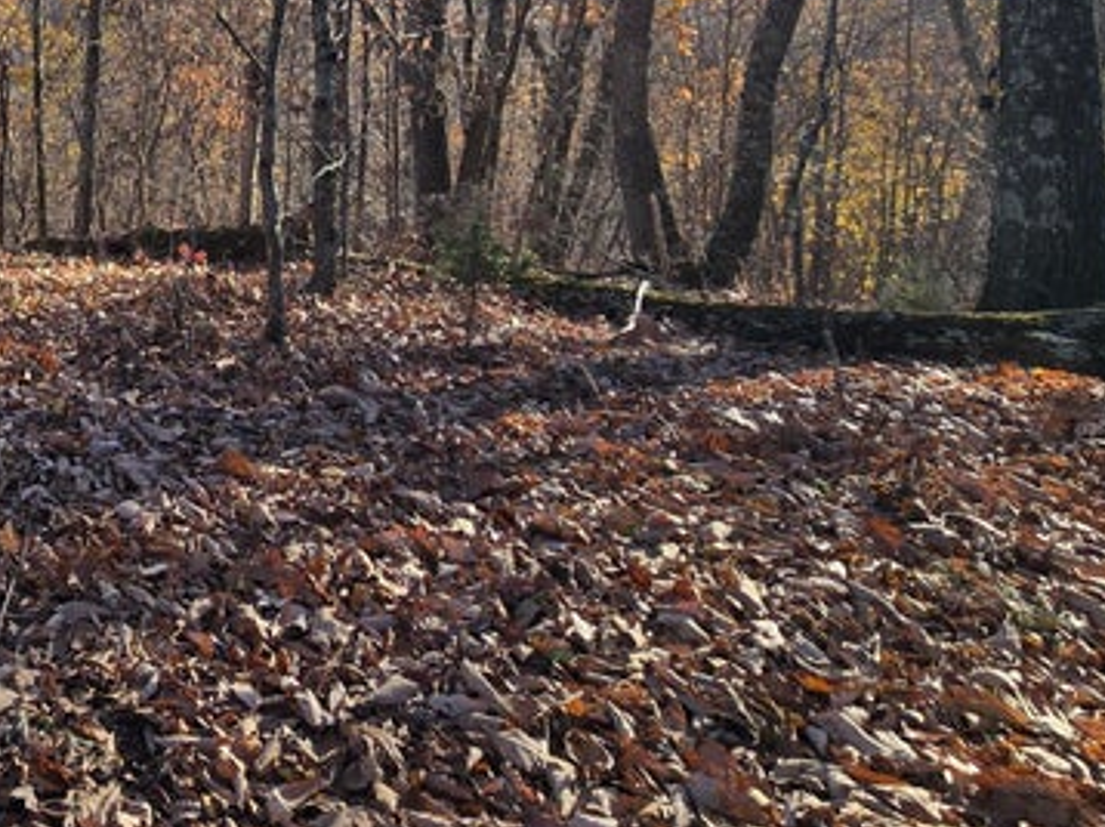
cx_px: -79
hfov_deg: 45.6
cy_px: 56
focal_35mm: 31
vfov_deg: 41.2
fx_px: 989
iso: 50
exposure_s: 1/758
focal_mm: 2.2
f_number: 2.2
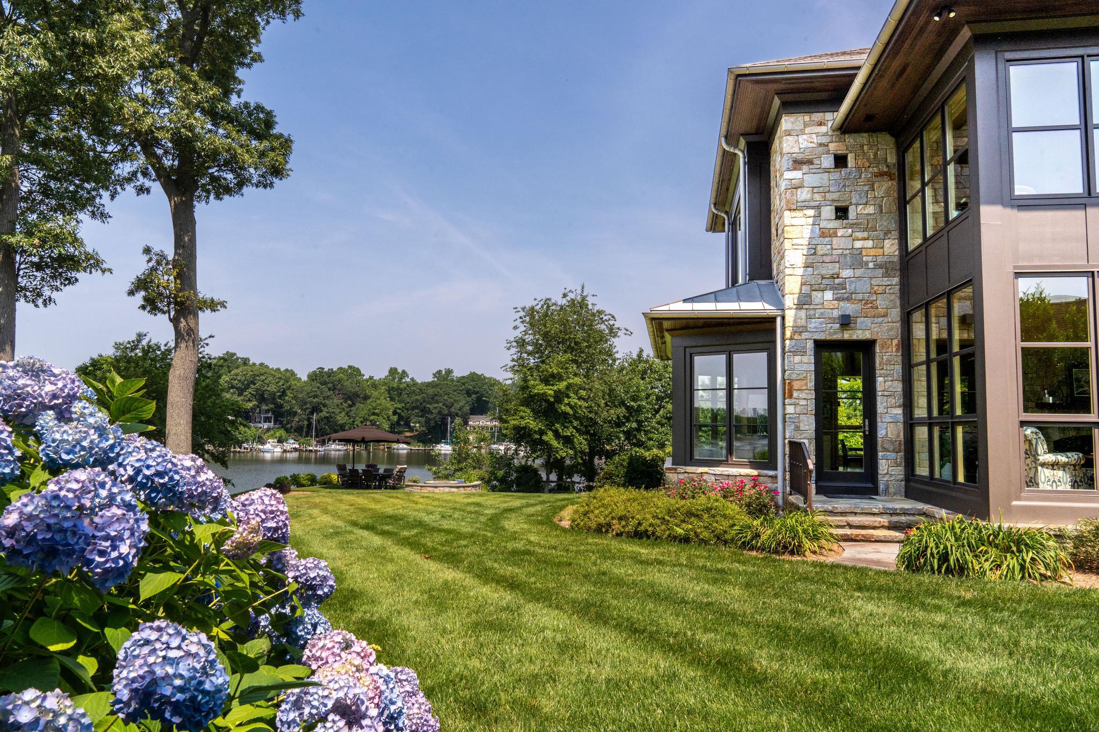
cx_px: 550
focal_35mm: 24
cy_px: 366
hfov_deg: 73.7
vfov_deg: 53.1
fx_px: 733
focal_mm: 24
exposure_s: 1/400
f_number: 18
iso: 800
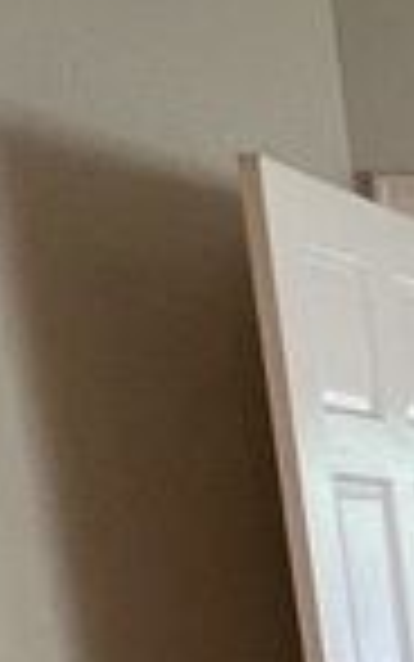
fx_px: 1822
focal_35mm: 101
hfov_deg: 9.6
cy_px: 1162
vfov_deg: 17.2
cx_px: 1305
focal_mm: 1.57
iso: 125
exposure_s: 1/60
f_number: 1.8
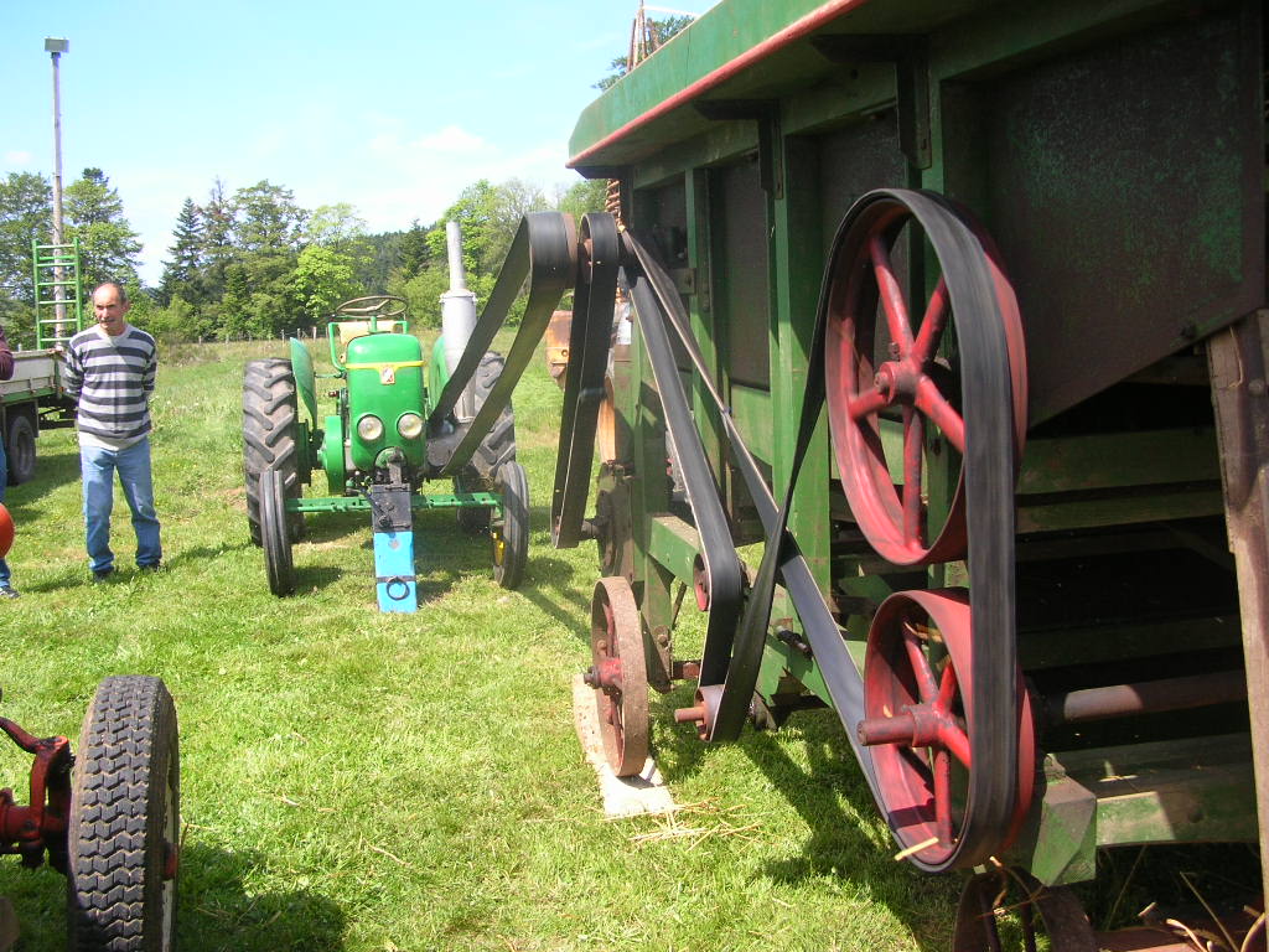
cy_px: 476
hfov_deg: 52.6
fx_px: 1283
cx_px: 634
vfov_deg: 40.7
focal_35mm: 35
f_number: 2.8
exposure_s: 1/410
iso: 50
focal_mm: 5.8
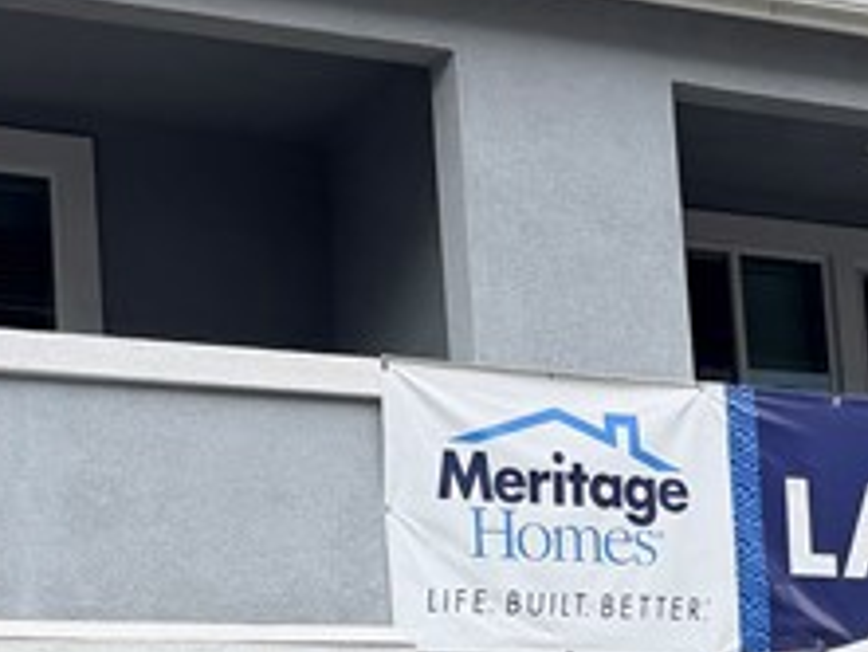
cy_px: 644
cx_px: 511
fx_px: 2785
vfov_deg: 13.2
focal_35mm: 111
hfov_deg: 17.7
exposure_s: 1/1437
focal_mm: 6.76
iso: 80
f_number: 1.78
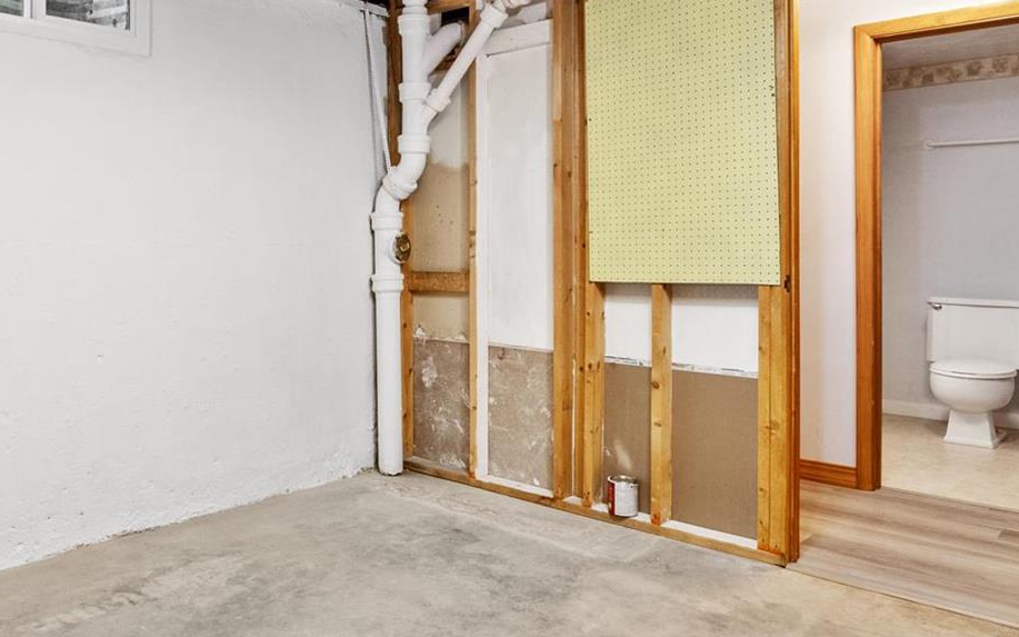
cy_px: 253
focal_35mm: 32
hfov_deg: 57.9
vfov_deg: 39.3
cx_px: 314
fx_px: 889
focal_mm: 9
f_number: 10
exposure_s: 1/2.5
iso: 400
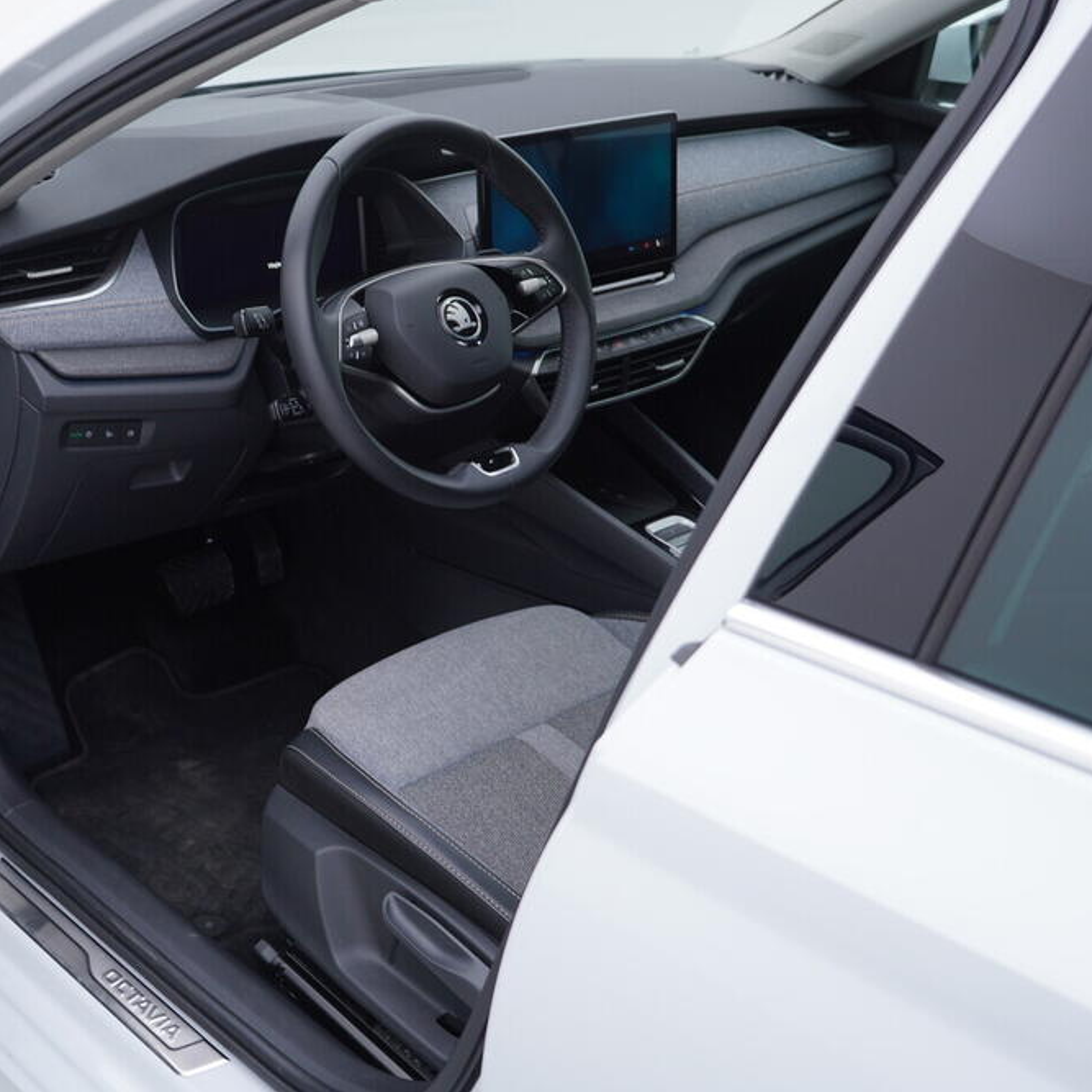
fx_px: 1677
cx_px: 313
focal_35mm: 47
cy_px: 539
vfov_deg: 36.1
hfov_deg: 35.5
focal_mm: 24
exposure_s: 1/60
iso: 125
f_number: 3.5
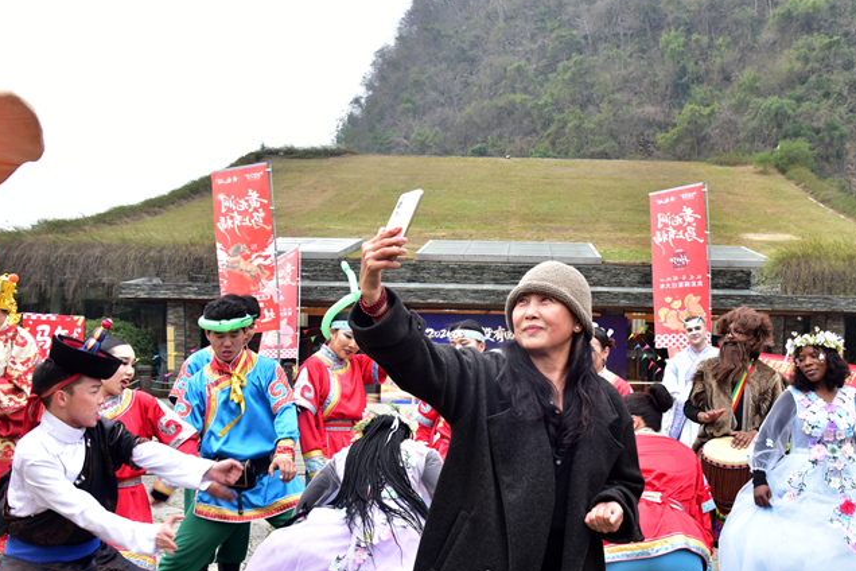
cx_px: 510
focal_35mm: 39
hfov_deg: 49.3
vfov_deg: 34.1
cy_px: 345
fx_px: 927
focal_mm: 31
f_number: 5.6
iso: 640
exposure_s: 1/125
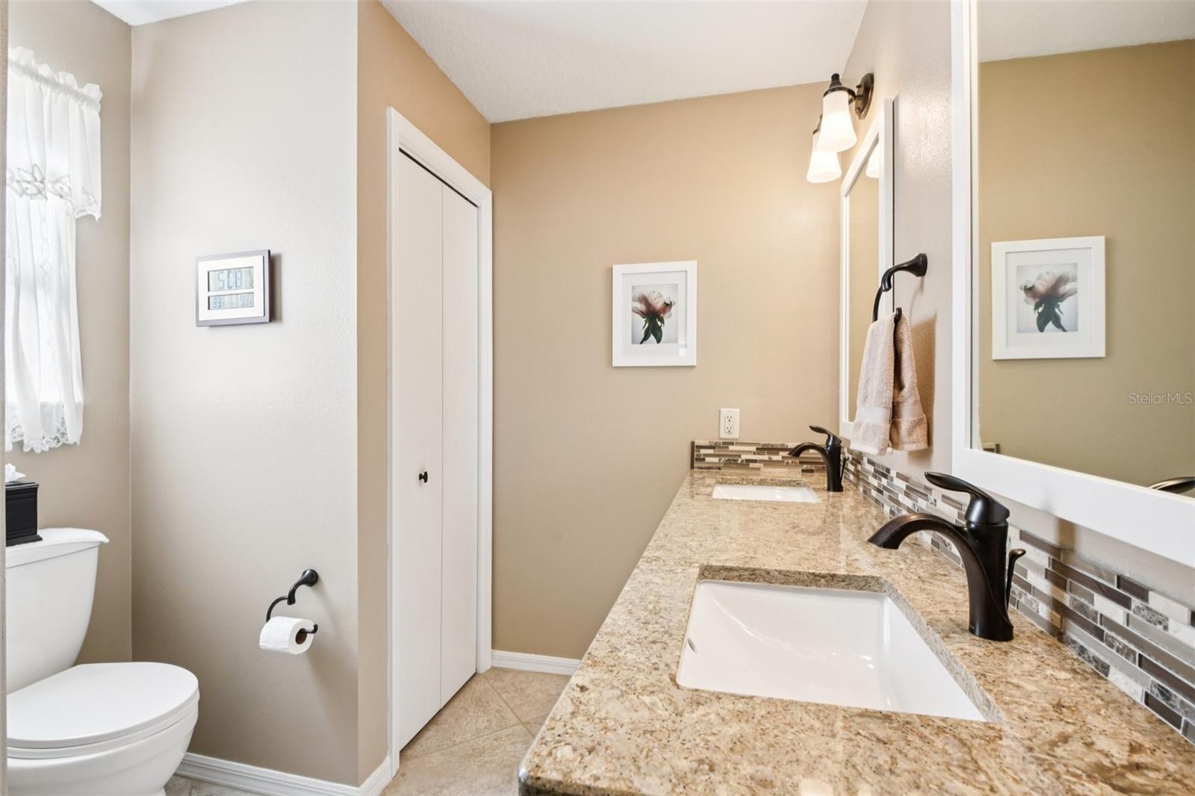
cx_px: 598
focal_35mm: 16
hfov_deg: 96.7
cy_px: 398
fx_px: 531
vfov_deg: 73.7
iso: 400
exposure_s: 1/25
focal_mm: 16
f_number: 8
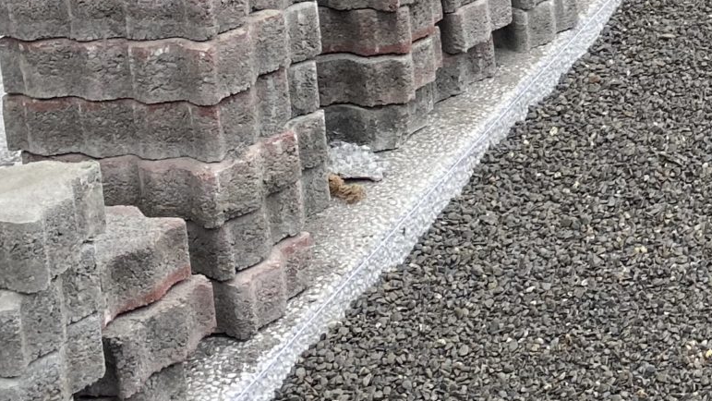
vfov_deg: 12.1
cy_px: -243
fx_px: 1775
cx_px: 1003
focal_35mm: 94
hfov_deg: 20.2
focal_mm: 4.25
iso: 32
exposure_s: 1/414
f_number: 1.8
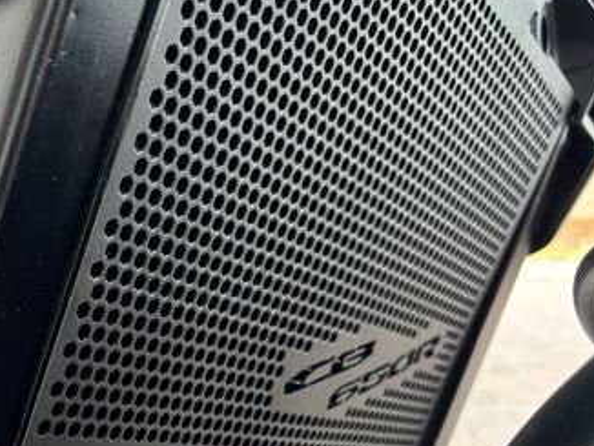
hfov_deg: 35.1
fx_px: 876
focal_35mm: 51
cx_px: 49
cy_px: 399
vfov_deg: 27.6
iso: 80
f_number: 1.6
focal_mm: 5.96
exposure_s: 1/121
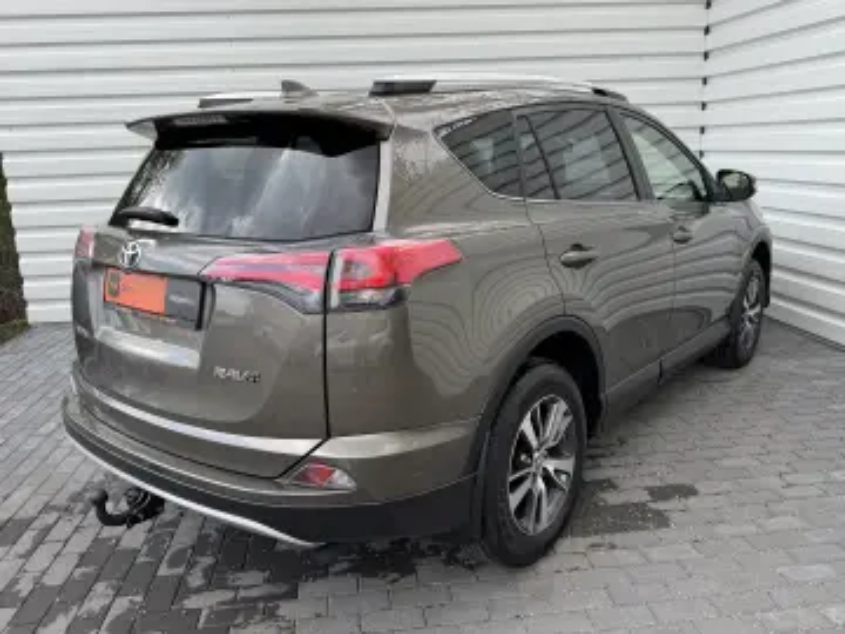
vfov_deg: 56.8
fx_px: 586
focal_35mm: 24
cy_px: 317
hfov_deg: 71.6
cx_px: 422
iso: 80
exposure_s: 1/943
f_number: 1.78
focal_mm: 6.76
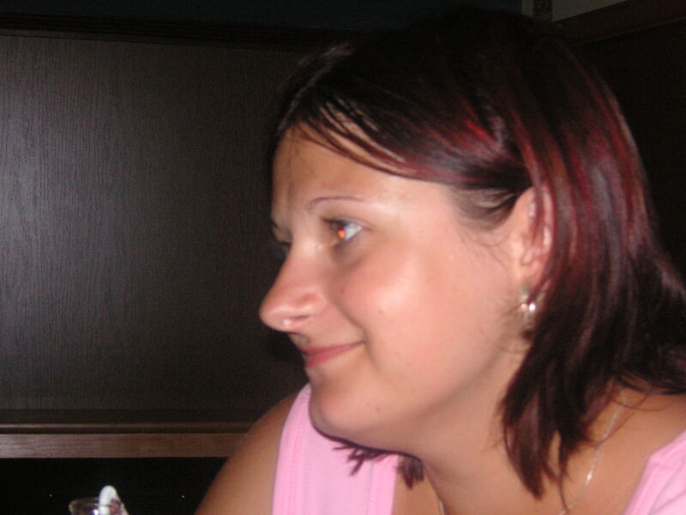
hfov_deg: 25.7
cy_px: 258
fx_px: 1506
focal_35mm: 76
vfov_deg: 19.4
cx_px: 343
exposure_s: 1/90
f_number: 4.4
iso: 160
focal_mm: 12.6
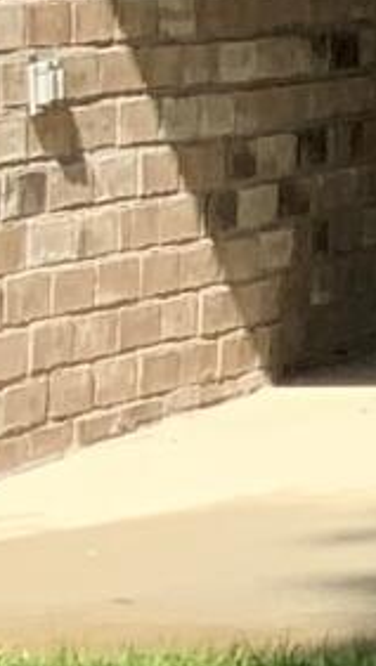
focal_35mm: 336
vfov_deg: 6.4
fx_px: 5945
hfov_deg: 3.2
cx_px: 2306
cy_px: -2
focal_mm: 3
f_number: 1.8
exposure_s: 1/781
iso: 16
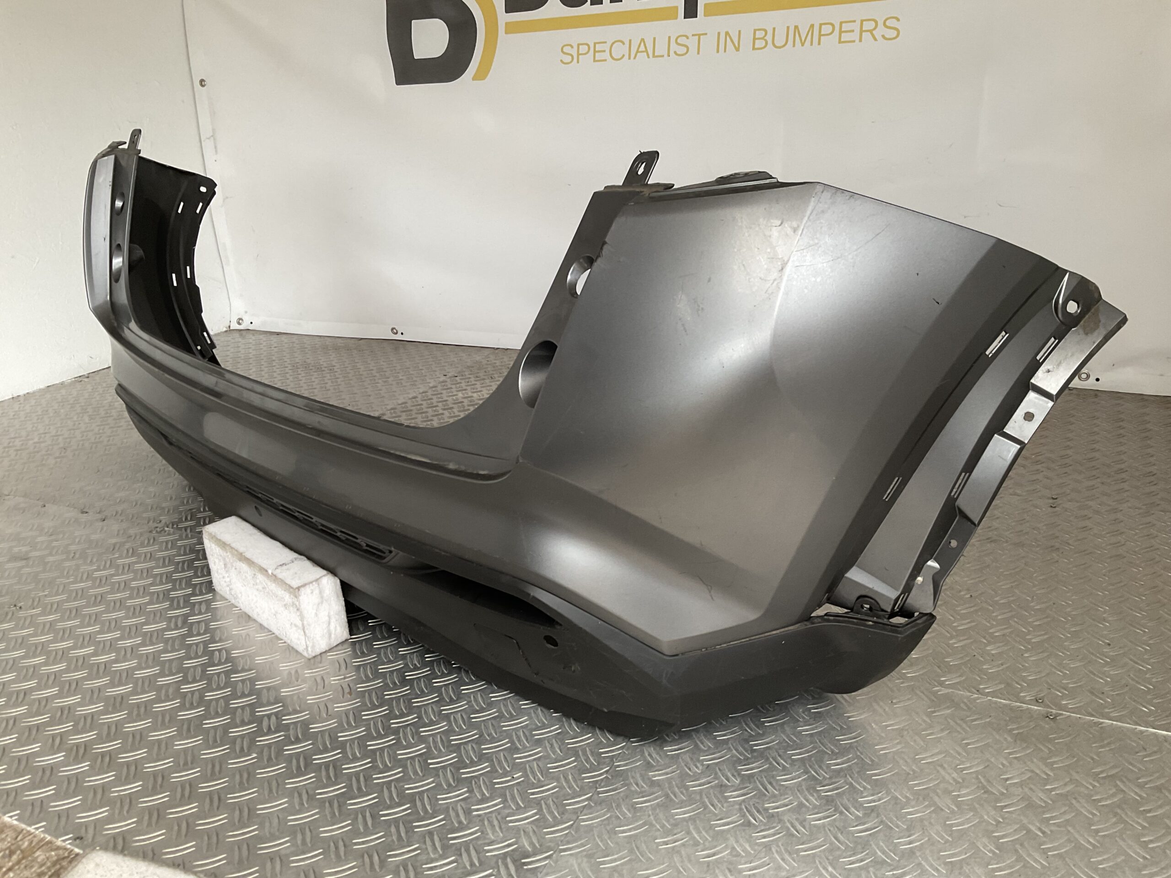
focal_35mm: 29
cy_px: 439
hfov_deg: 61.7
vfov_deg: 48.2
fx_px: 981
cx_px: 586
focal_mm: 3
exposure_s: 1/60
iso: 50
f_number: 1.8
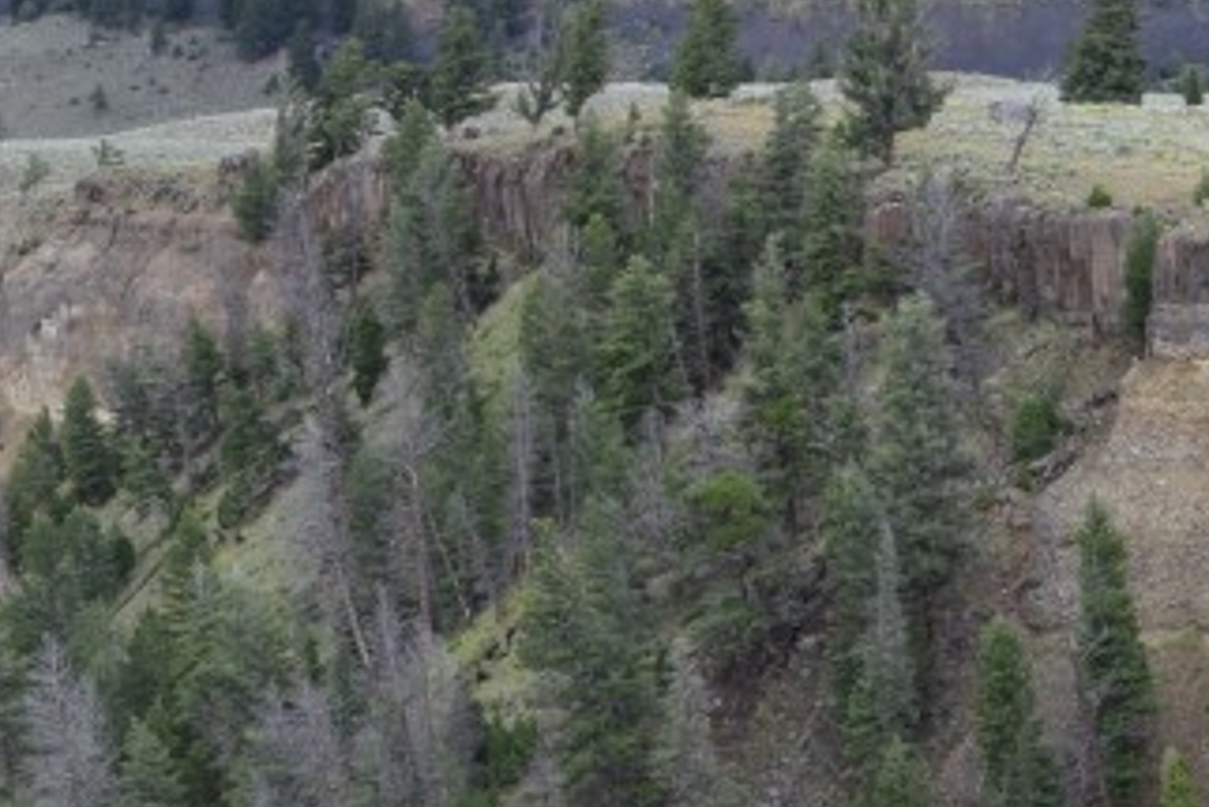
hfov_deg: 14.3
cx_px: 601
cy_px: 1197
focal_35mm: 143
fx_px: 4804
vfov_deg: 9.4
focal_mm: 30
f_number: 8
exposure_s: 1/250
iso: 400
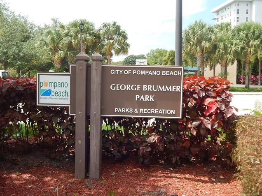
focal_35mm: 39
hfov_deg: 47.7
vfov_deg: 36.8
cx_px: 112
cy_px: 93
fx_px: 295
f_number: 3.2
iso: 125
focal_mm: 5.6
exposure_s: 1/800
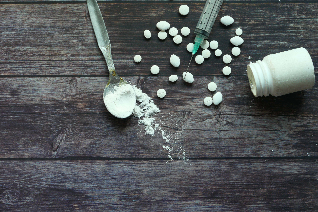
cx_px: 159
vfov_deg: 19.5
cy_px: 106
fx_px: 618
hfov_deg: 28.8
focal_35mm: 70
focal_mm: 31.5
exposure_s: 1/30
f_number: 6.3
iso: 200
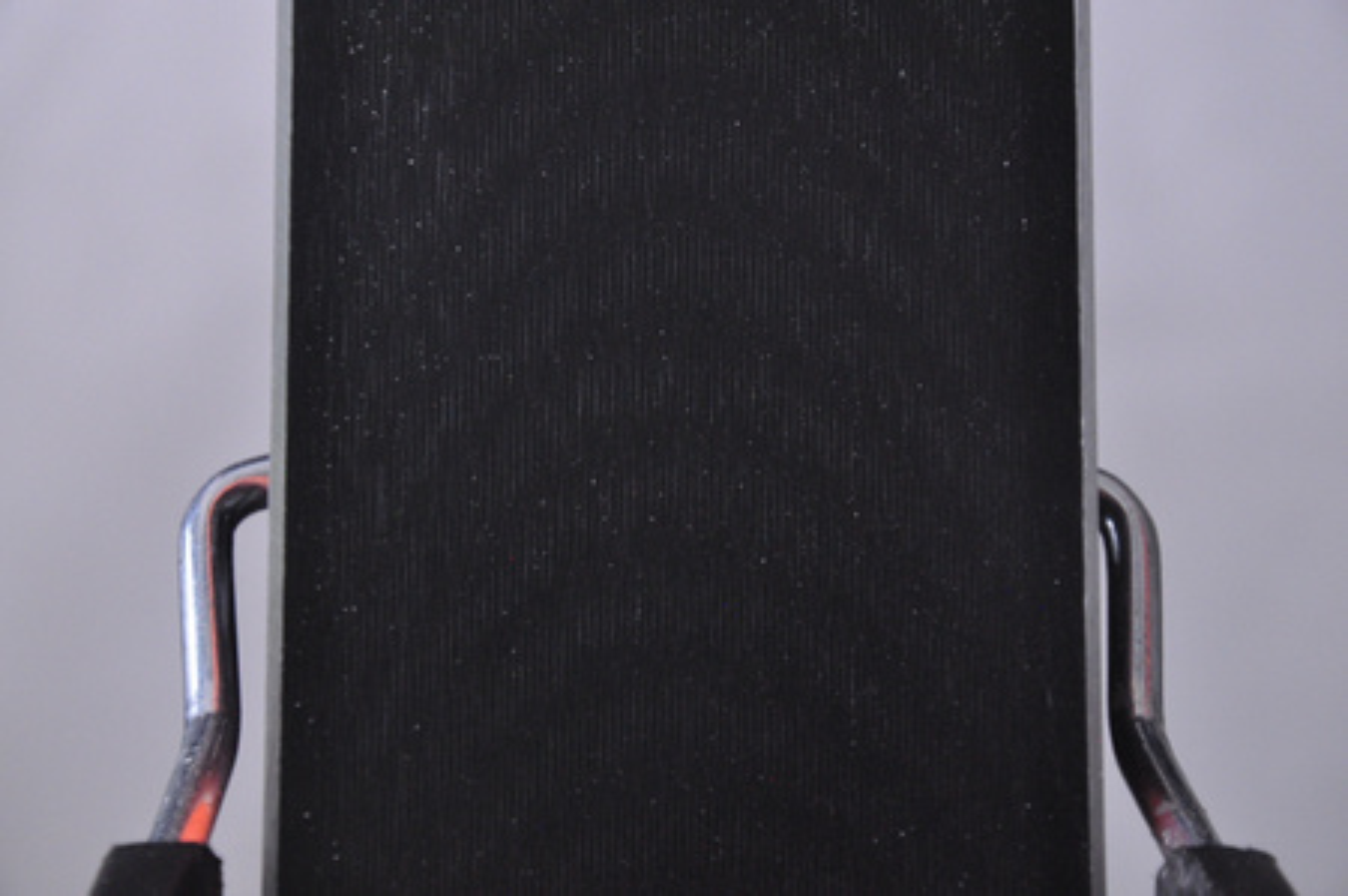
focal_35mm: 158
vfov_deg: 8.7
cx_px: 674
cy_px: 448
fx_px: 5891
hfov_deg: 13.1
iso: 3200
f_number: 9.5
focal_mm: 105
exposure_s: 1/125
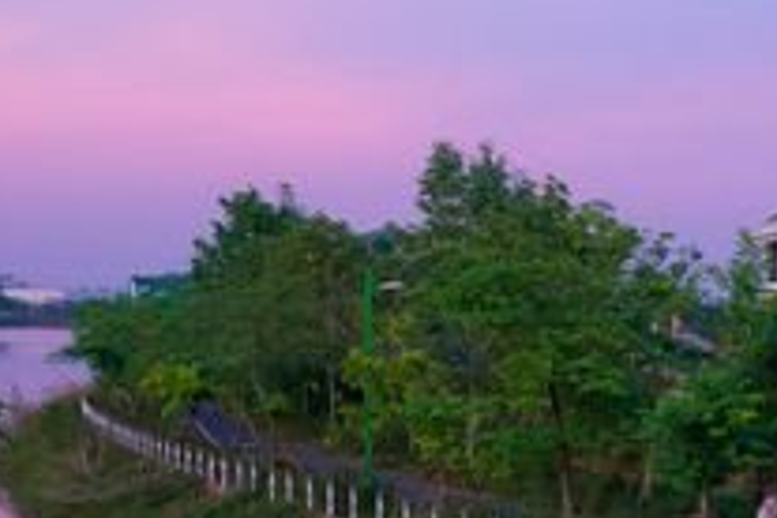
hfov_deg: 20.0
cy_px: 184
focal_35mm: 100
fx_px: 2158
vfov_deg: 13.7
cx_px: 687
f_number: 5.6
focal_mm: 47
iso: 1600
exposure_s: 1/45
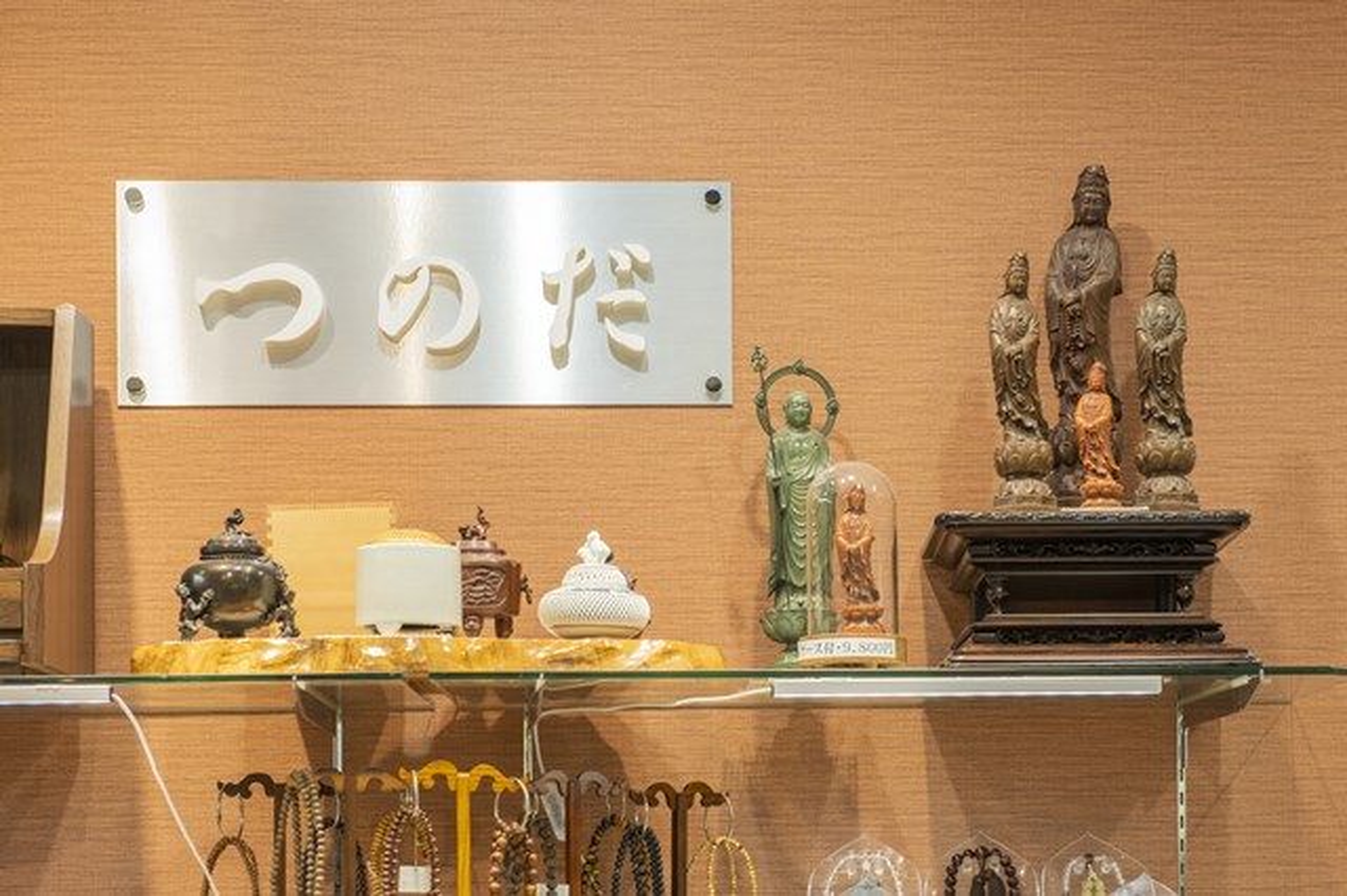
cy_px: 448
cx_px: 674
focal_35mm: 84
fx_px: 3141
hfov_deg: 24.2
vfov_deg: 16.2
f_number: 5.6
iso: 800
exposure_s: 1/50
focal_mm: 70
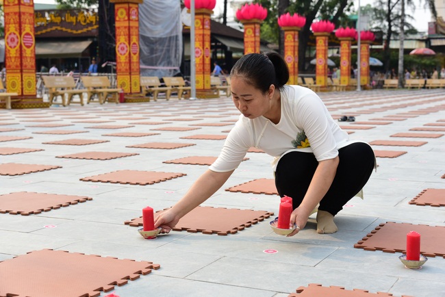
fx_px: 680
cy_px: 148
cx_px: 222
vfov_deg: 24.6
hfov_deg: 36.2
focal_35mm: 55
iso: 250
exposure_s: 1/320
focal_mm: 55
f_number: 5.6
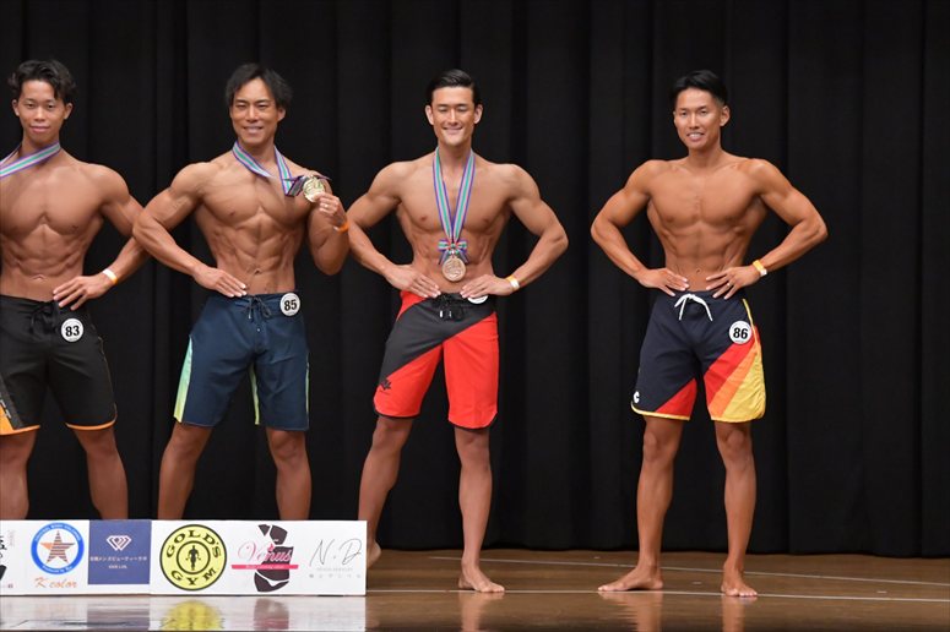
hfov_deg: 9.5
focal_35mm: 217
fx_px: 5724
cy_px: 316
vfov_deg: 6.3
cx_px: 475
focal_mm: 145
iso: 6400
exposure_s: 1/400
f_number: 5.6
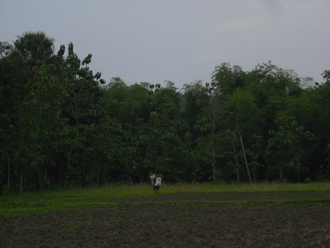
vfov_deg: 13.1
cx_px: 165
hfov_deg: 17.4
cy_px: 124
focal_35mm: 113
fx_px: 1077
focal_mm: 18.6
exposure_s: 1/60
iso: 400
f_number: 5.2
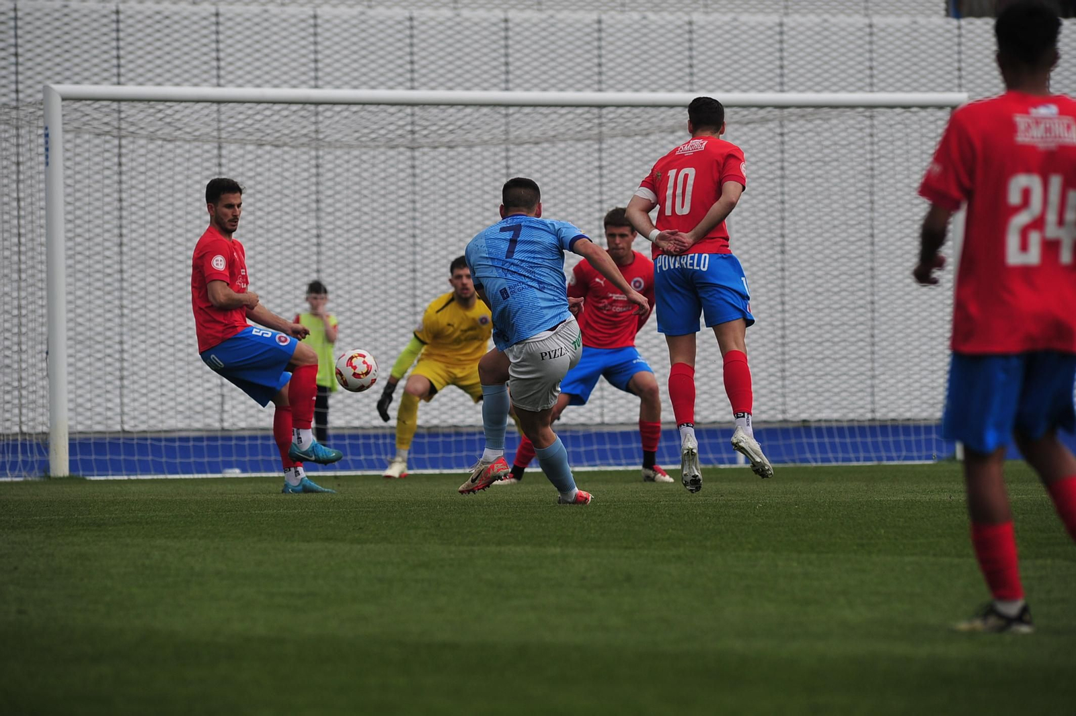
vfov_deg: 4.6
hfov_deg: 6.9
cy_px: 358
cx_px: 538
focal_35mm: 300
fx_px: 8962
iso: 400
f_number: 5
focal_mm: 300
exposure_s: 1/1600
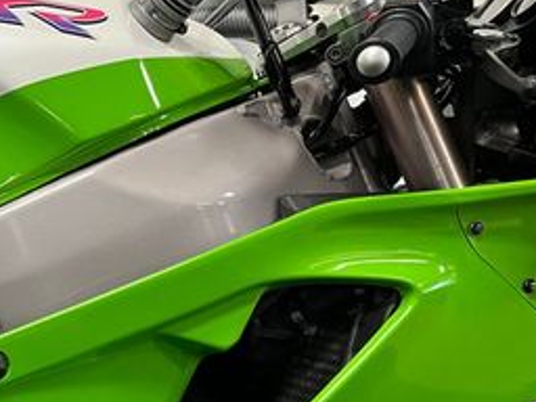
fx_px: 1006
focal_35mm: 65
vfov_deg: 22.2
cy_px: 339
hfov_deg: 26.5
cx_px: -105
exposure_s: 1/50
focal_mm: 5.1
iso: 80
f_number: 1.6
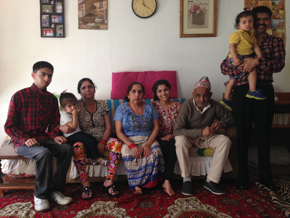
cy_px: 109
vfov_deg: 42.9
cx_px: 145
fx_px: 276
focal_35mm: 33
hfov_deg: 55.4
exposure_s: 1/20
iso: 100
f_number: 2.4
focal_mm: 4.12
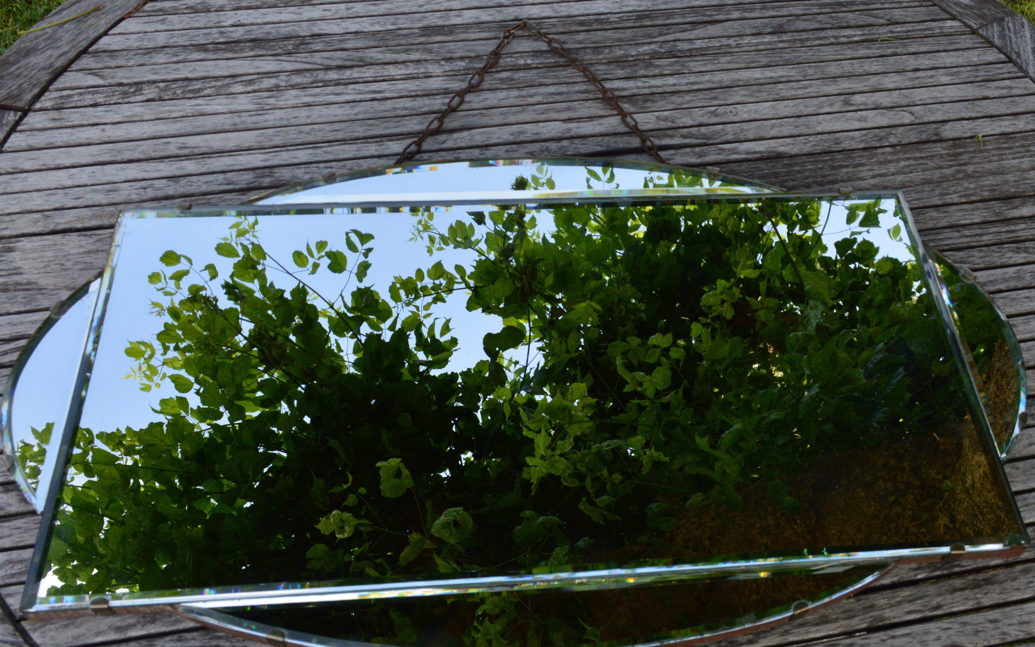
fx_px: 790
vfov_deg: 44.5
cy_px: 350
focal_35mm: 28
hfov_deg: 66.5
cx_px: 515
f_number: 10
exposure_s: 1/250
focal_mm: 18
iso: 400
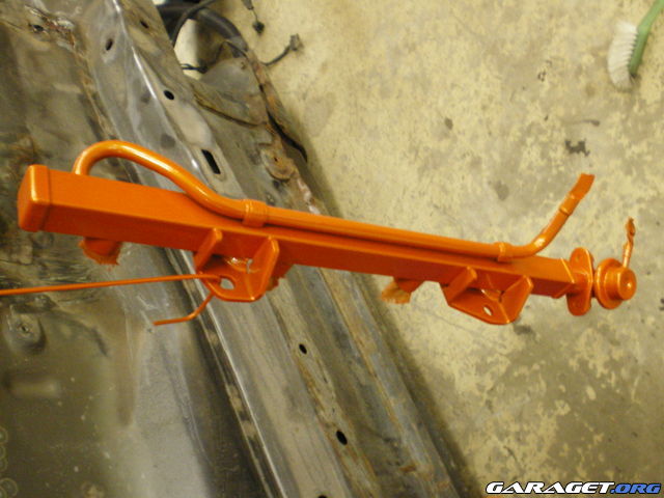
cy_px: 249
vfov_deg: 37.7
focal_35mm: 38
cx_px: 332
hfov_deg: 49.0
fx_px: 729
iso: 400
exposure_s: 1/10
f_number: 3.1
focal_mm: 6.3
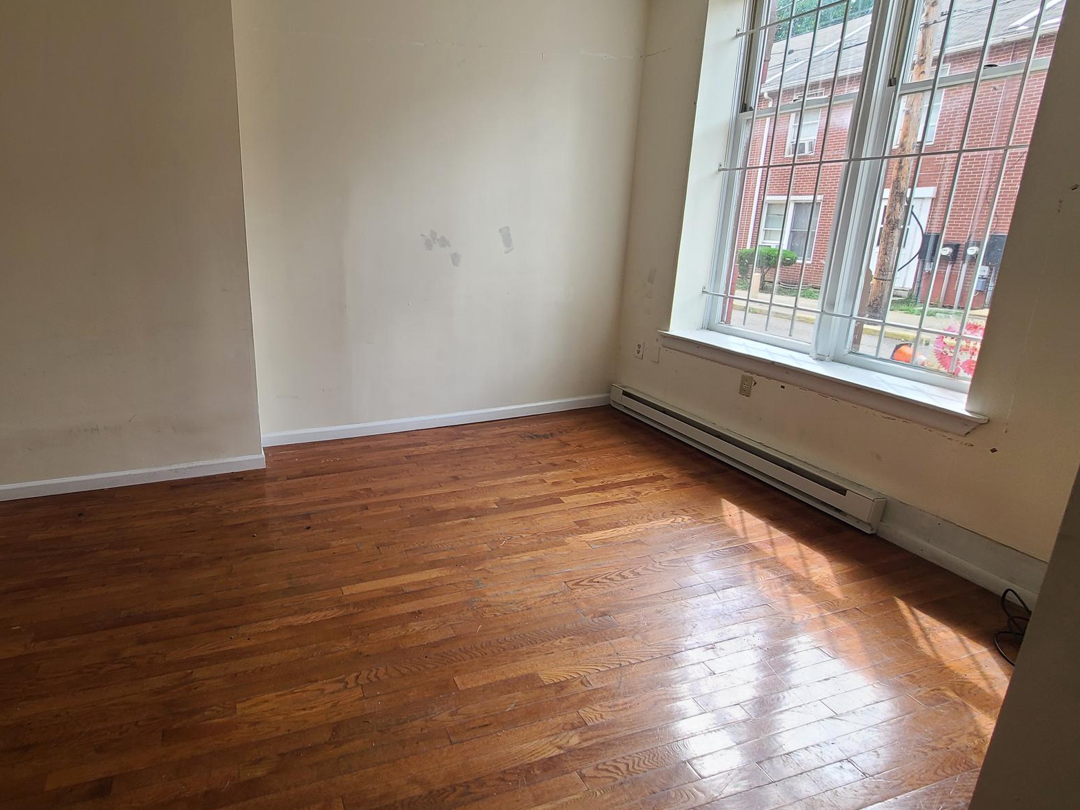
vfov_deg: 74.5
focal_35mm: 17
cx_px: 379
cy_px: 363
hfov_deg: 88.4
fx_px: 530
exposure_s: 1/119
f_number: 2.2
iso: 64
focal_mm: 2.2
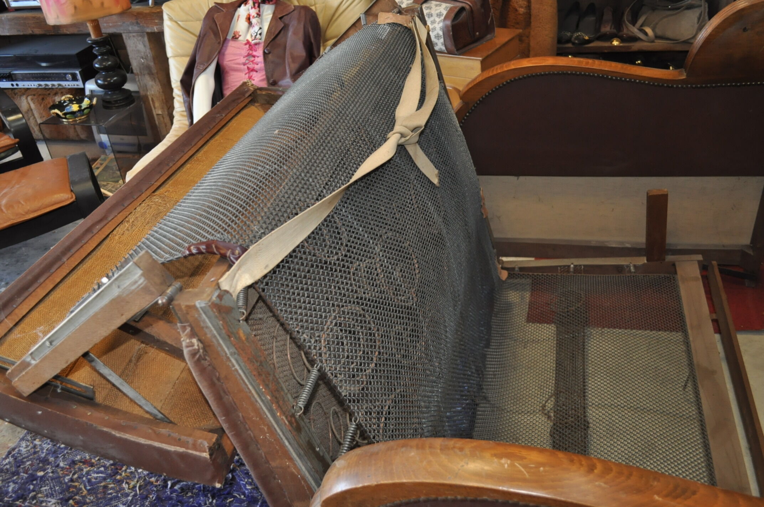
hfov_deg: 62.0
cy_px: 254
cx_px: 382
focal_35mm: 30
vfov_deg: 43.5
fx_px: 636
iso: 800
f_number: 3.8
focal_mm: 20
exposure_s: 1/60
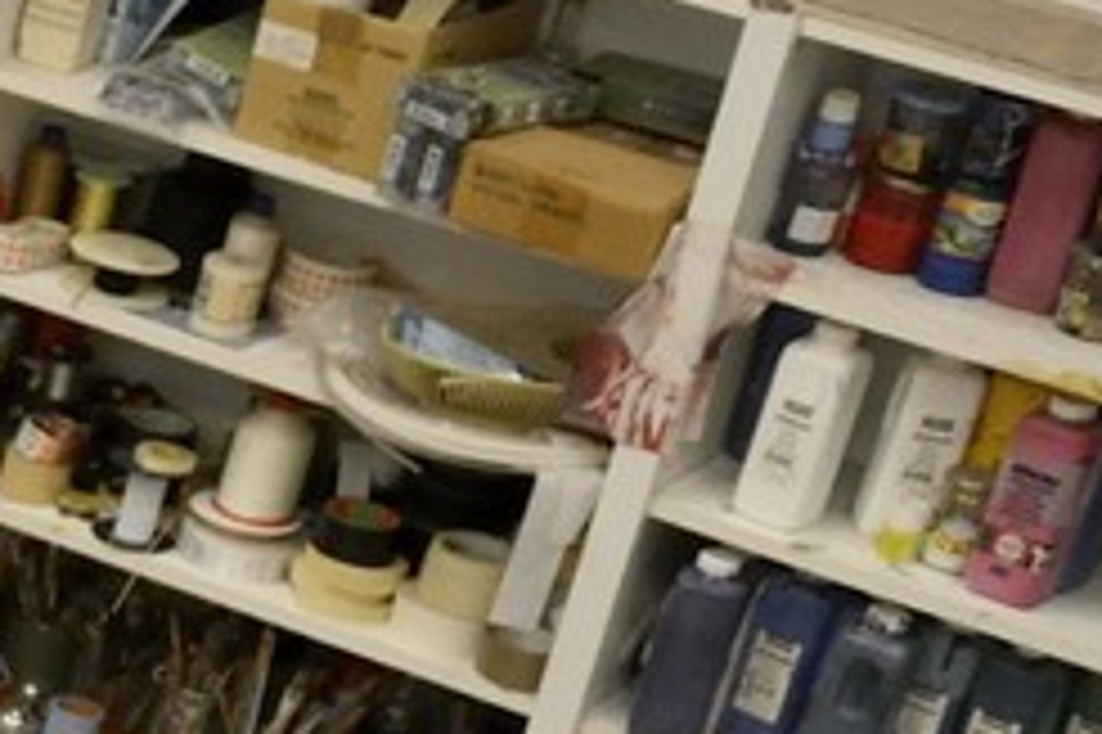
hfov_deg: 9.6
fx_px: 4803
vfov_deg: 8.7
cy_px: 725
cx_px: -2393
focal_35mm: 157
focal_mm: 24
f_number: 4
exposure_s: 1/100
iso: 1600
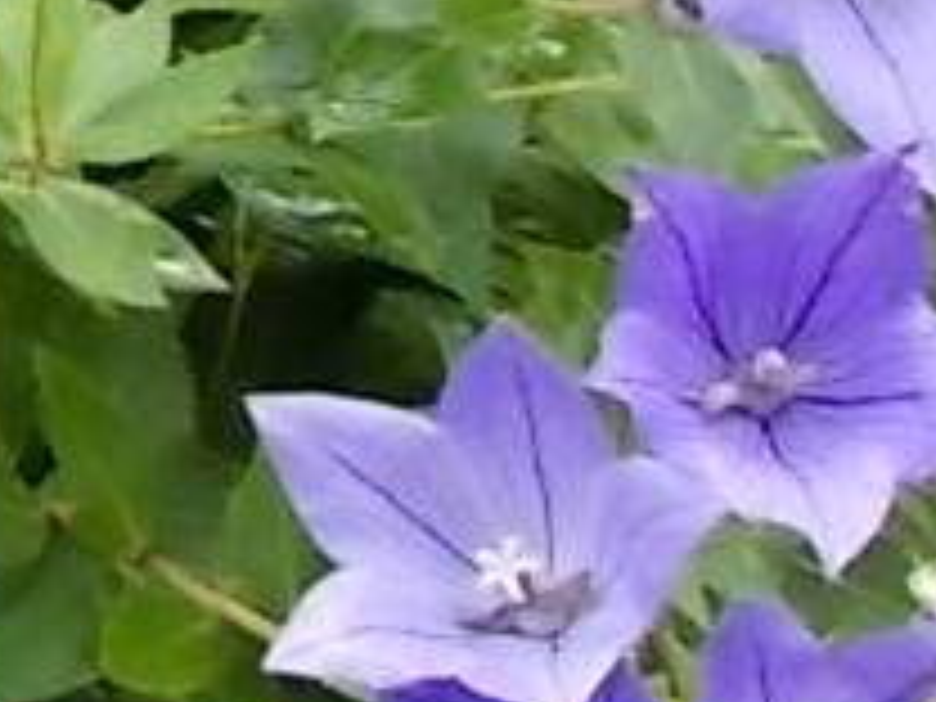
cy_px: -922
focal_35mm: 200
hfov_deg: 8.4
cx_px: -1796
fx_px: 5408
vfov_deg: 7.0
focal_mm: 4.6
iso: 80
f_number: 3.2
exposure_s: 1/100
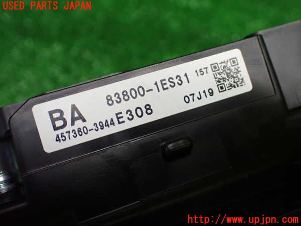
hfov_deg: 40.4
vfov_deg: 30.9
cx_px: 150
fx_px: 409
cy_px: 113
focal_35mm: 47
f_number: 3.1
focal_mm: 8.4
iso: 800
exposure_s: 1/100
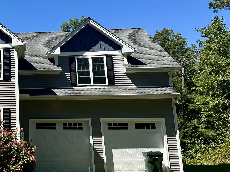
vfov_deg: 29.0
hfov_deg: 34.2
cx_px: -9
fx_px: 332
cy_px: 70
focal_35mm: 50
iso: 80
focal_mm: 6.86
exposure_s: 1/3155
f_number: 1.78
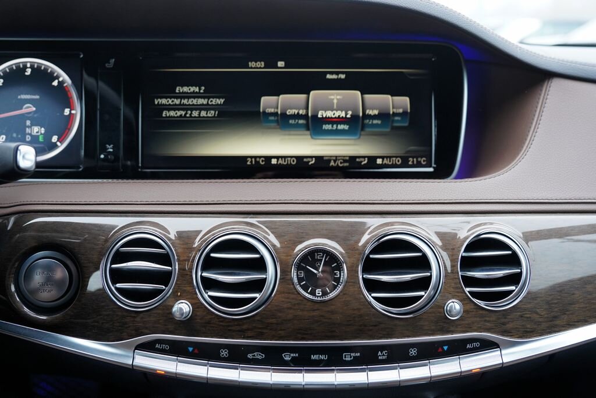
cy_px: 199
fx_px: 513
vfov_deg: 42.3
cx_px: 298
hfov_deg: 60.3
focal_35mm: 31
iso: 1600
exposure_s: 1/160
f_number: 4
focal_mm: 31
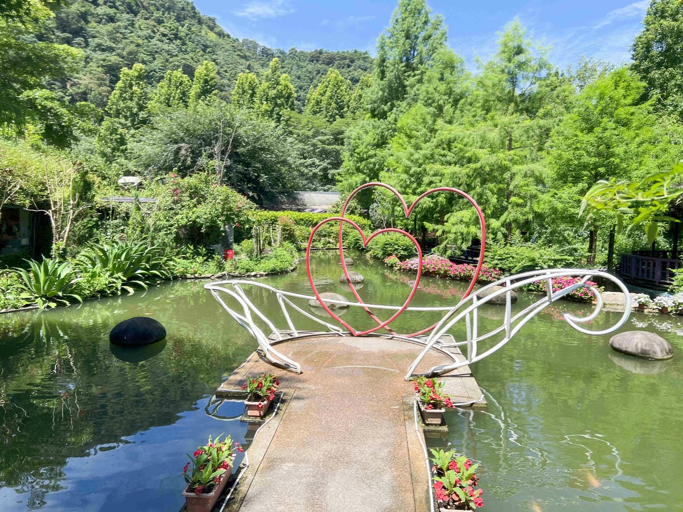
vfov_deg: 53.1
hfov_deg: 67.3
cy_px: 256
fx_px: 513
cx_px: 342
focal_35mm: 26
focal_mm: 5.7
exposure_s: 1/1779
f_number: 1.5
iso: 50
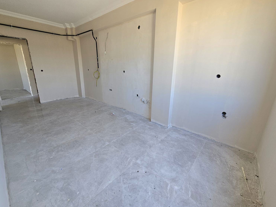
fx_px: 112
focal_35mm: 14
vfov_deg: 85.7
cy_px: 103
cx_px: 134
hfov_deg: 102.0
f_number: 2.2
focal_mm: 2.2
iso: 64
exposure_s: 1/101
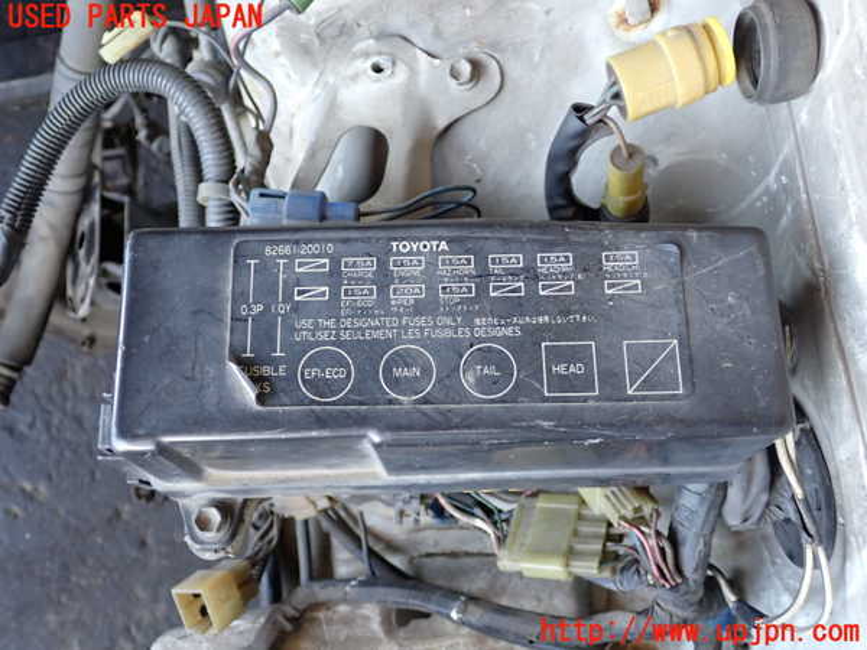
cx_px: 434
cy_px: 325
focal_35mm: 36
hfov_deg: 51.4
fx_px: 902
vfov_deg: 39.7
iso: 200
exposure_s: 1/40
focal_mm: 6.37
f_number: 2.5
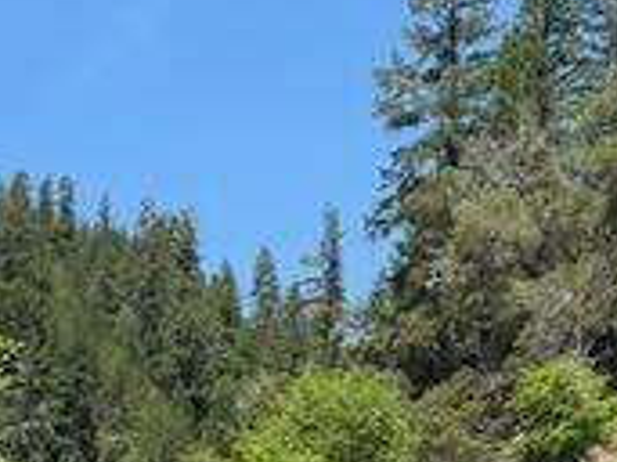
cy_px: 693
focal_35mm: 90
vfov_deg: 15.2
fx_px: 1603
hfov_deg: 21.5
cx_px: 112
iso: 80
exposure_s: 1/2801
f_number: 1.78
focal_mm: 6.76
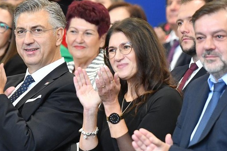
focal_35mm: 432
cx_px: 34
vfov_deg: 3.2
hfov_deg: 4.8
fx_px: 2723
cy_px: 116
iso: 2000
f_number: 5
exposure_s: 1/160
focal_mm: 185
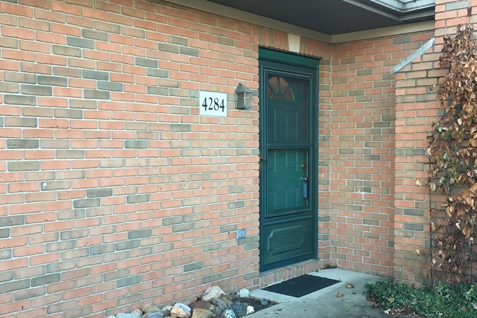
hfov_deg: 46.9
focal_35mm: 41
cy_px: 191
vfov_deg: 32.5
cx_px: 305
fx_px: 543
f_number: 2.2
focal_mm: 4.15
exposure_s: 1/30
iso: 25
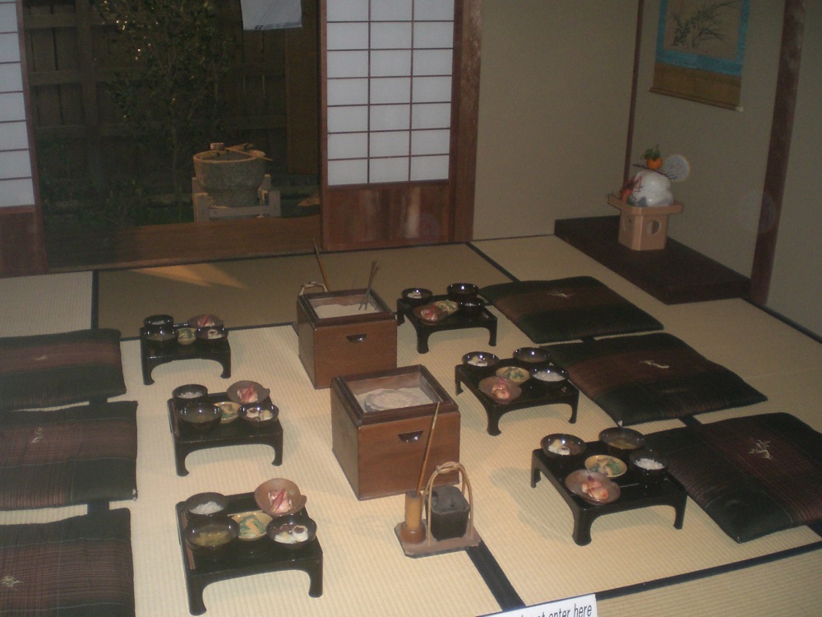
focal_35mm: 38
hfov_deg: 49.0
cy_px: 308
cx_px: 411
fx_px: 902
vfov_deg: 37.7
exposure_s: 1/60
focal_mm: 6.3
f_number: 3.1
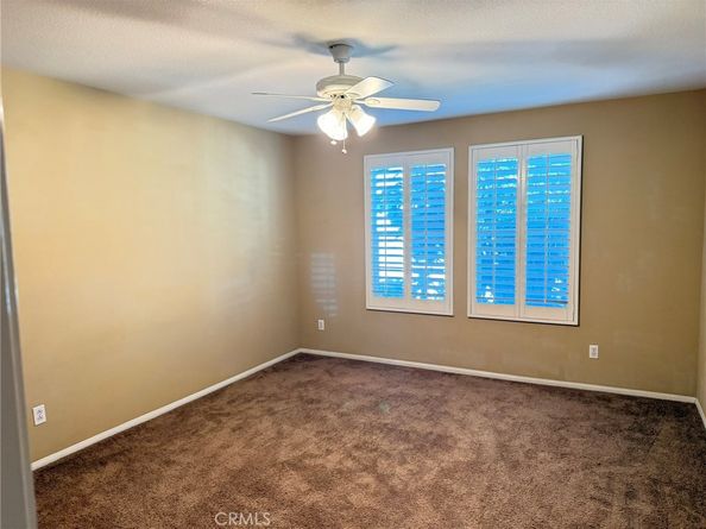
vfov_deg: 56.8
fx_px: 489
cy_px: 264
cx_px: 353
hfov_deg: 71.6
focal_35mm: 24
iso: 400
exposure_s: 1/60
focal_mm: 6.76
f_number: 1.78
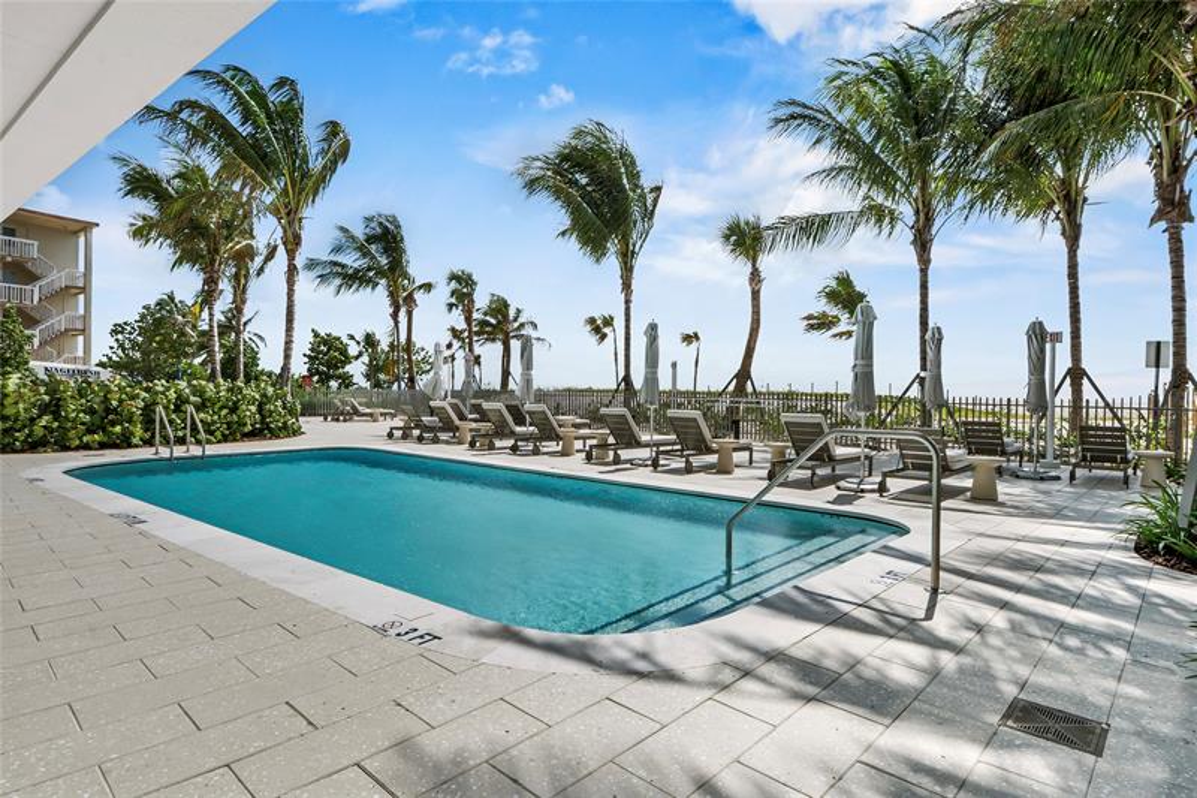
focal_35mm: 20
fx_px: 665
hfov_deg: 84.0
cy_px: 399
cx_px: 598
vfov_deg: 61.9
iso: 100
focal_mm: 13.5
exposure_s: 1/500
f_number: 14
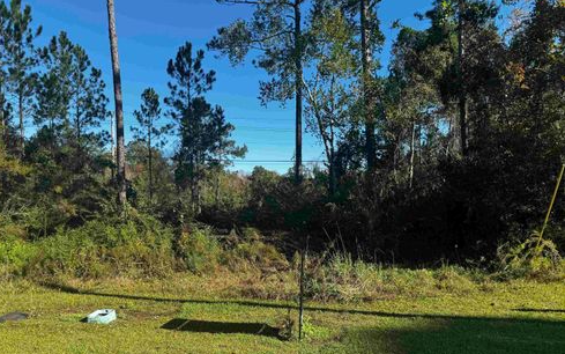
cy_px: 216
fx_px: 400
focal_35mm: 26
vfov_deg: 47.3
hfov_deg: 70.4
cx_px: 277
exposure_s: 1/1721
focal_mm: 6.76
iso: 80
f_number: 1.78
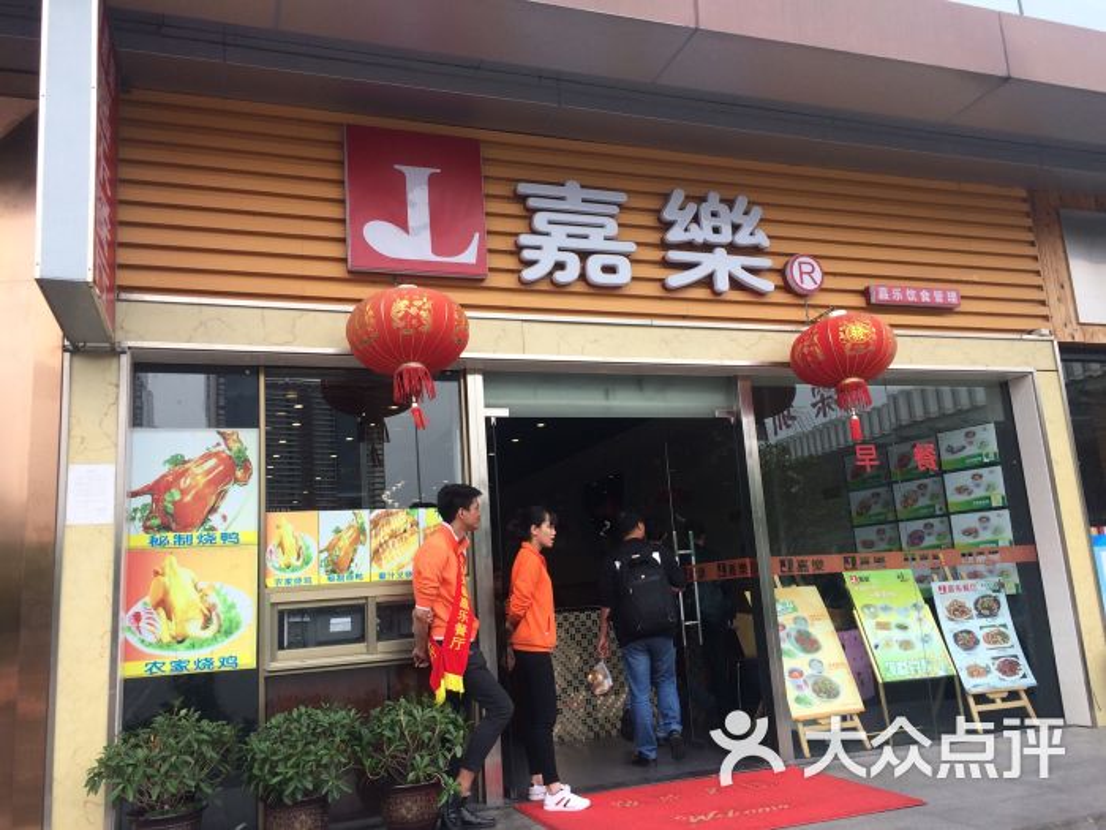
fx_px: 927
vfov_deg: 48.2
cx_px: 553
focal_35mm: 29
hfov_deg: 61.7
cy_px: 415
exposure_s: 1/513
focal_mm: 4.15
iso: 32
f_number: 2.2
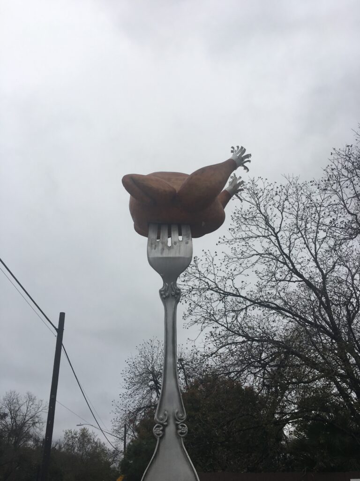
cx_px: 180
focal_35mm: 29
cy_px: 240
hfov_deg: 48.2
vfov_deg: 61.7
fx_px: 402
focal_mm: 4.15
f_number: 2.2
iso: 25
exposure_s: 1/208
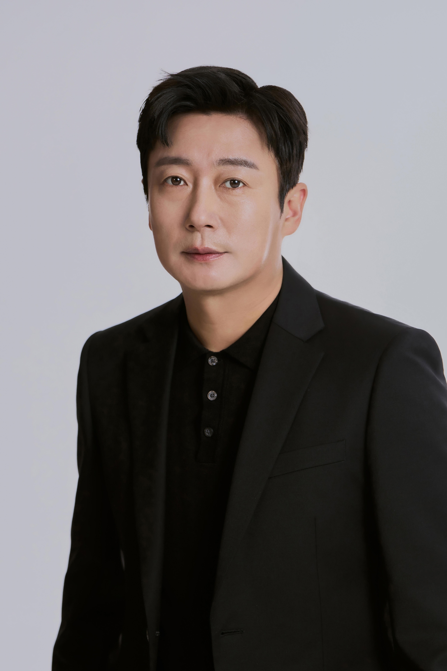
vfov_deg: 17.3
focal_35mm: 118
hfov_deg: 11.6
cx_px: 224
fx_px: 2198
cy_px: 336
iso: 400
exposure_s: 1/160
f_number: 4
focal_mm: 118
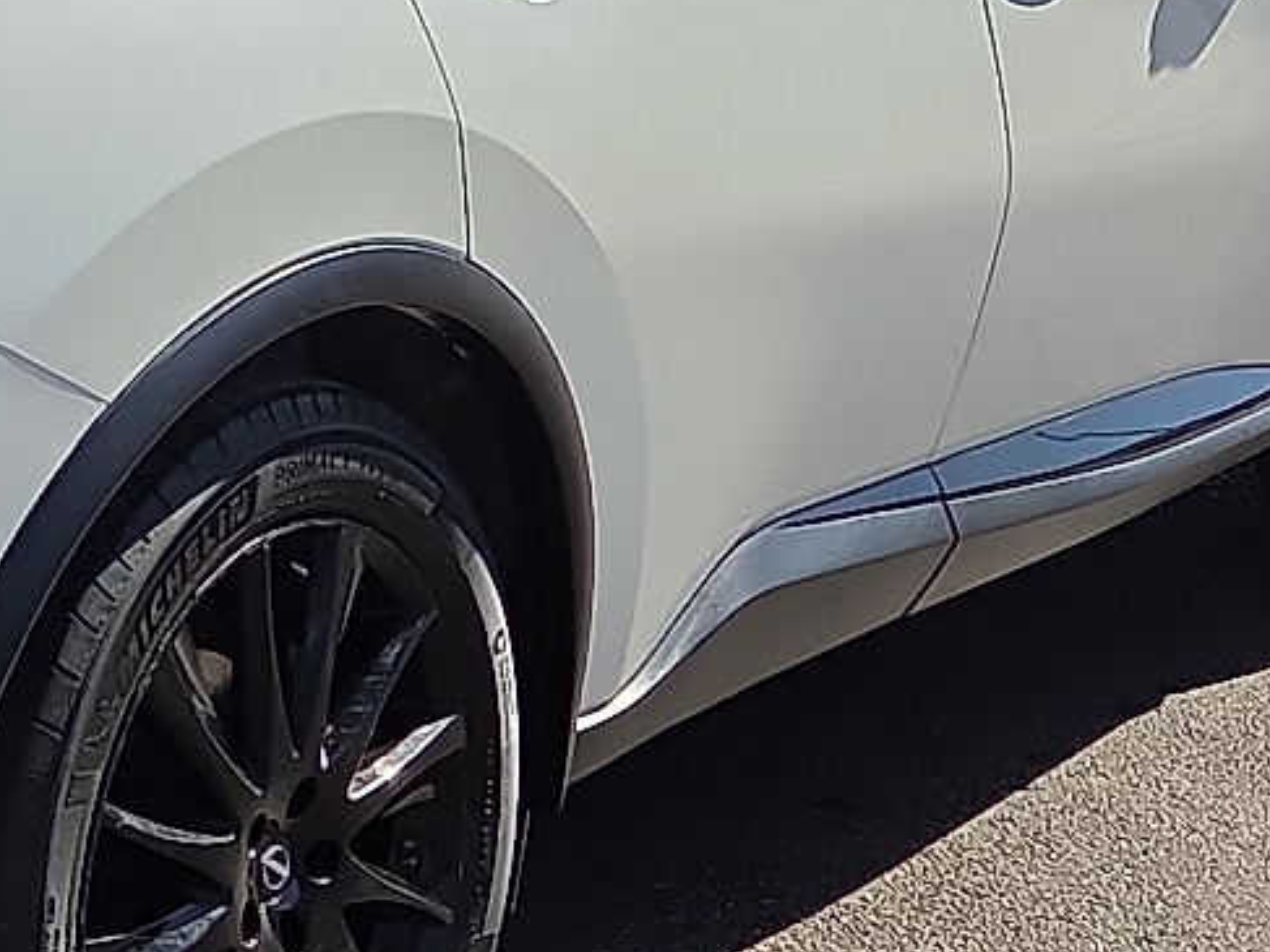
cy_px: 130
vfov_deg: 12.8
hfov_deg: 16.4
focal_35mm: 115
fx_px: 4218
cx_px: -243
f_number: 1.8
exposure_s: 1/2500
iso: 25
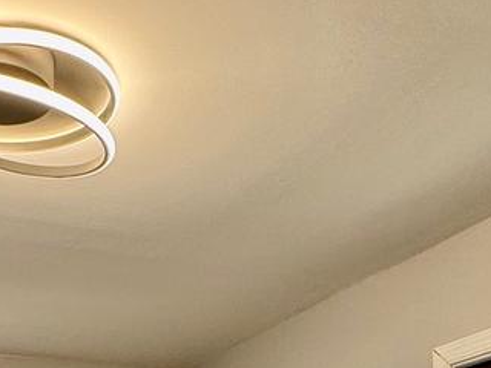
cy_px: 601
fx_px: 894
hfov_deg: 30.5
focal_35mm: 63
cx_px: 157
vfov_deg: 19.3
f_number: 2.2
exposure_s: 1/120
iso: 100
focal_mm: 2.22
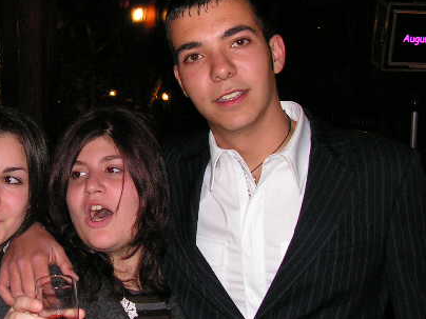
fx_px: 701
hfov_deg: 33.2
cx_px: 114
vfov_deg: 25.7
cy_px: 146
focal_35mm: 57
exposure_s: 1/40
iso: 200
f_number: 3.2
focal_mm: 6
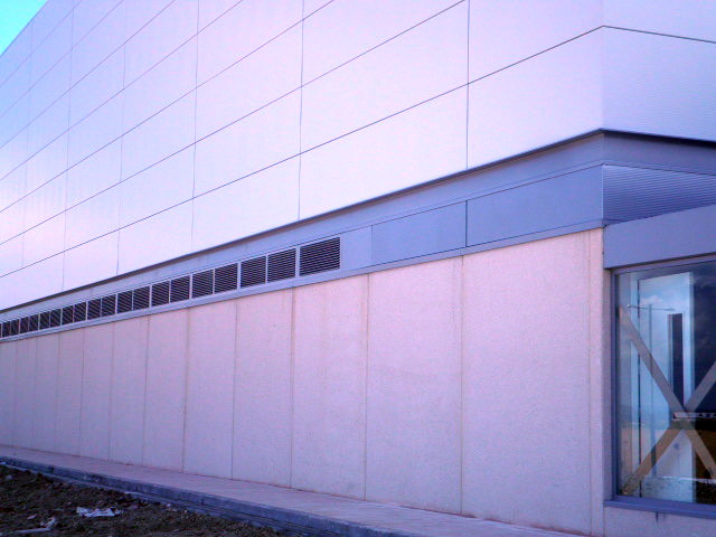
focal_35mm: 64
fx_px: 1324
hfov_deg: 30.3
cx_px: 358
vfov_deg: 22.9
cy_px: 268
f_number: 4.3
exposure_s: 1/500
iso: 64
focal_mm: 11.4
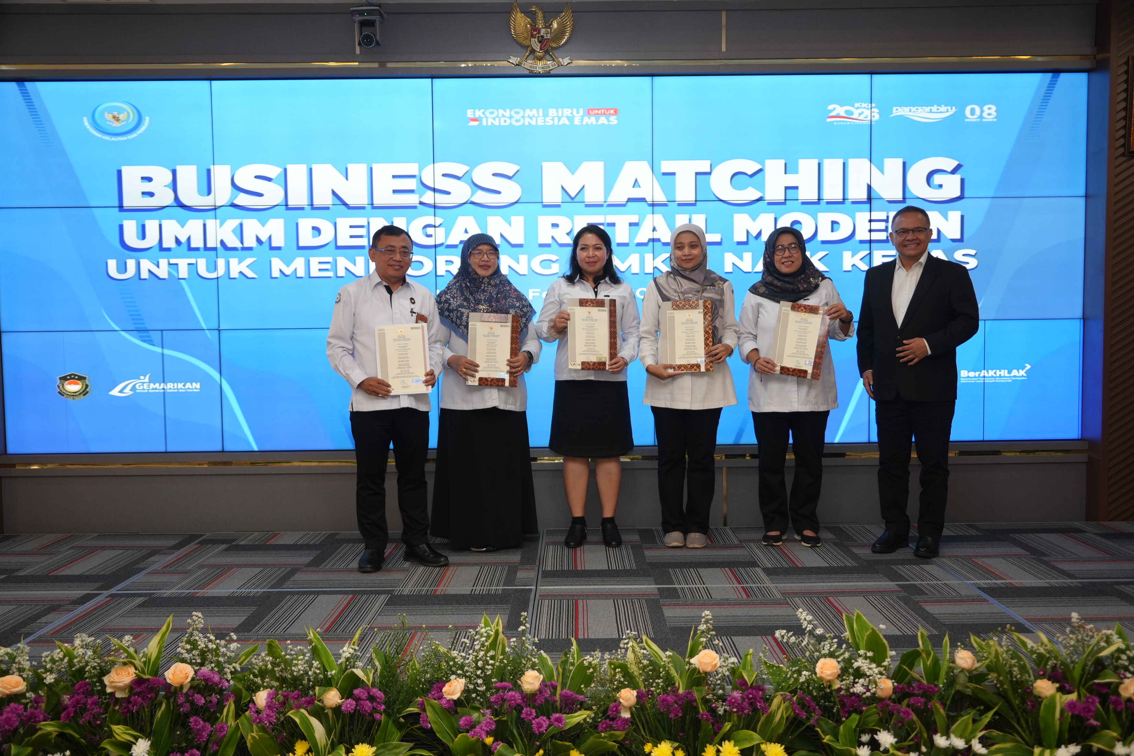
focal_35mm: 31
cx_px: 567
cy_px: 378
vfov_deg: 42.3
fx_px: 976
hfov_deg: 60.3
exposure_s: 1/100
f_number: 4
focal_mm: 31
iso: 800
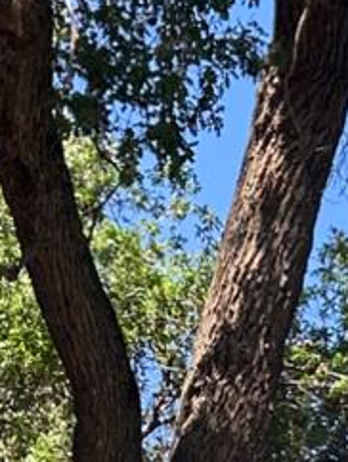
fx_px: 2154
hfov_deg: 9.2
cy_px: 704
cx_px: 206
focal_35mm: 161
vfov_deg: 11.7
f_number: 1.5
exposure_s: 1/461
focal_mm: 5.7
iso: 50
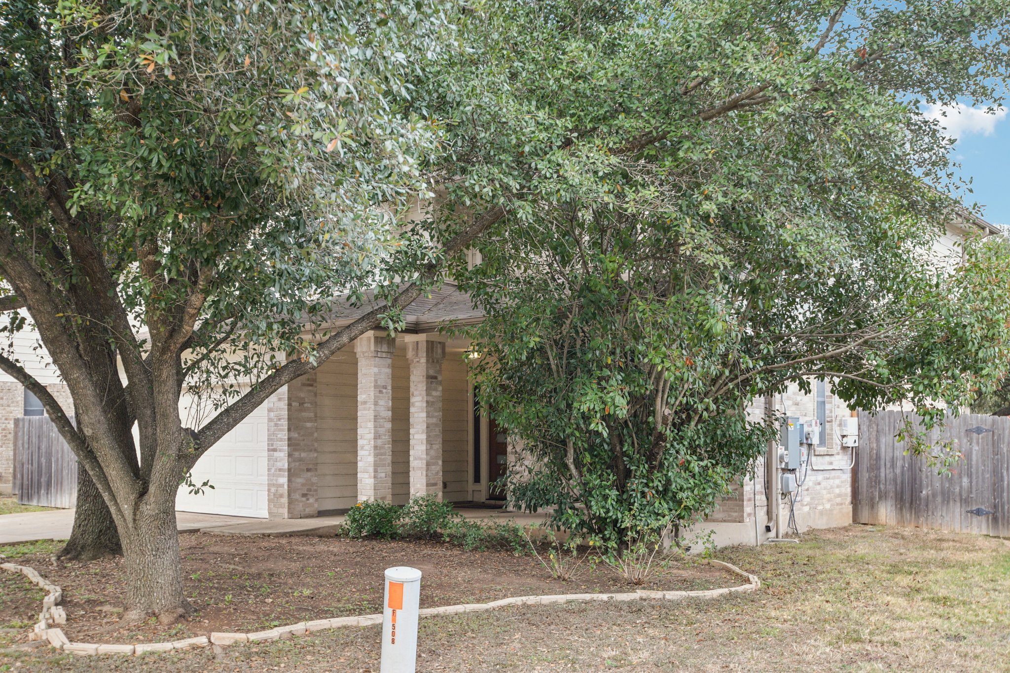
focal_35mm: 36
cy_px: 336
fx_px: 1010
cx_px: 505
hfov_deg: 53.1
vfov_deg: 36.9
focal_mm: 24
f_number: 8
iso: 400
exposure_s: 1/30
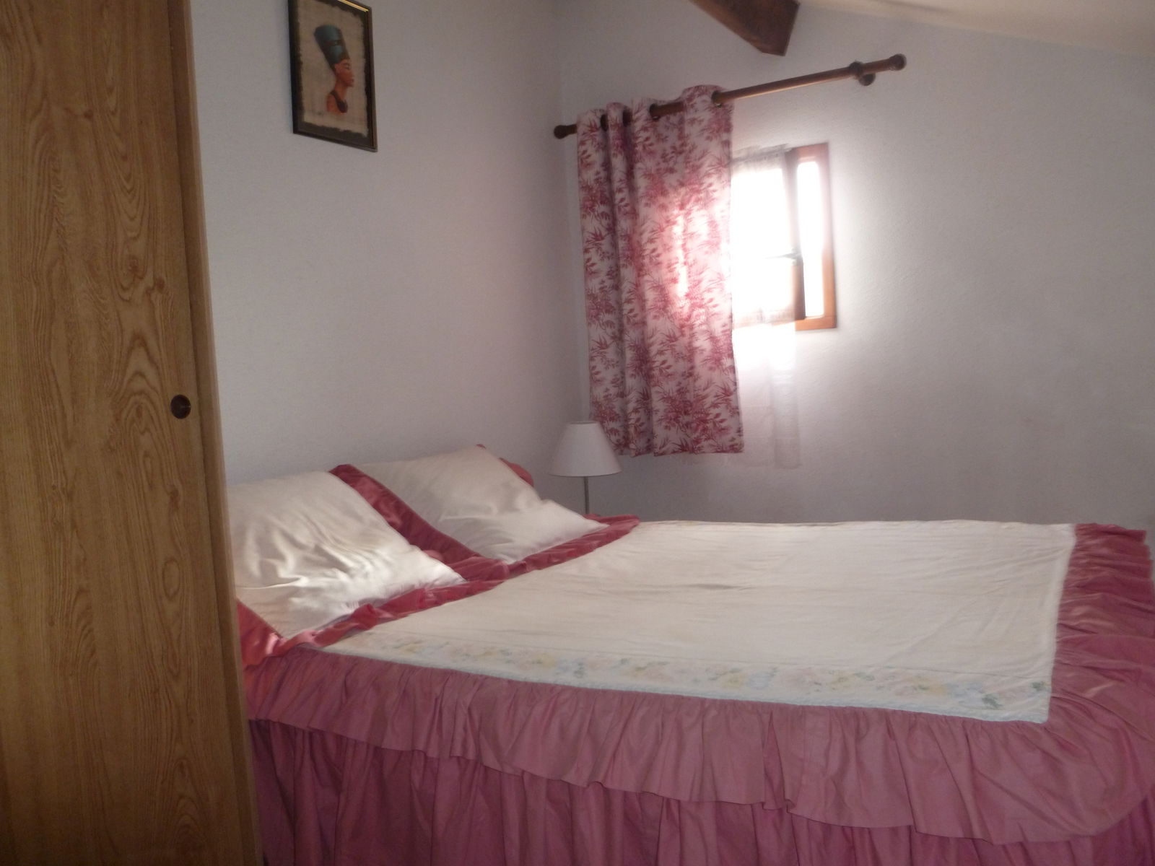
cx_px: 578
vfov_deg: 49.7
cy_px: 433
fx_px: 934
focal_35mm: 28
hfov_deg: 63.4
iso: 250
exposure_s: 1/30
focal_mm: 5
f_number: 3.3
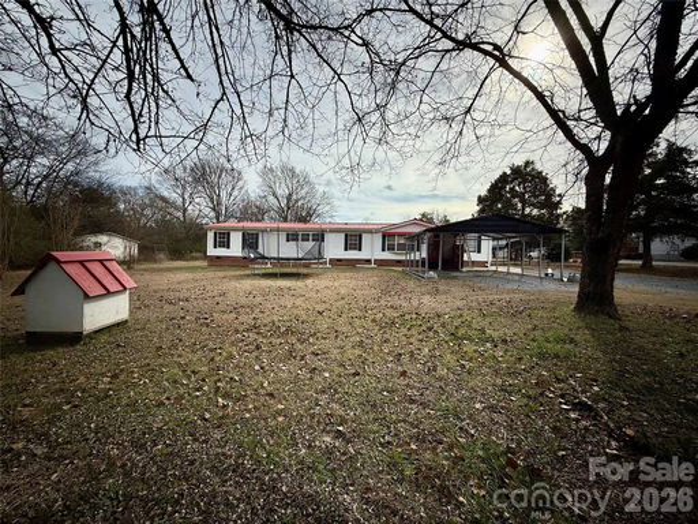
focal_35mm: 14
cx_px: 349
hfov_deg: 102.1
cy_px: 262
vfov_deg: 85.7
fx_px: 282
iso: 50
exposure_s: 1/2717
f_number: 2.2
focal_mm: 2.22
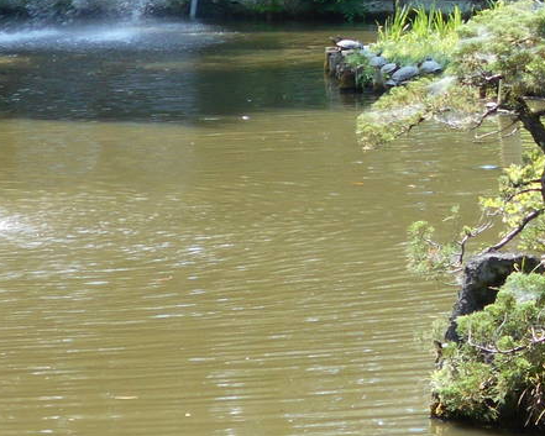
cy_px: 75
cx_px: 571
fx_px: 4243
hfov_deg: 7.3
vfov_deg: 5.9
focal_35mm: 263
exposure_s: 1/125
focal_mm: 17.6
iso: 140
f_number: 5.5
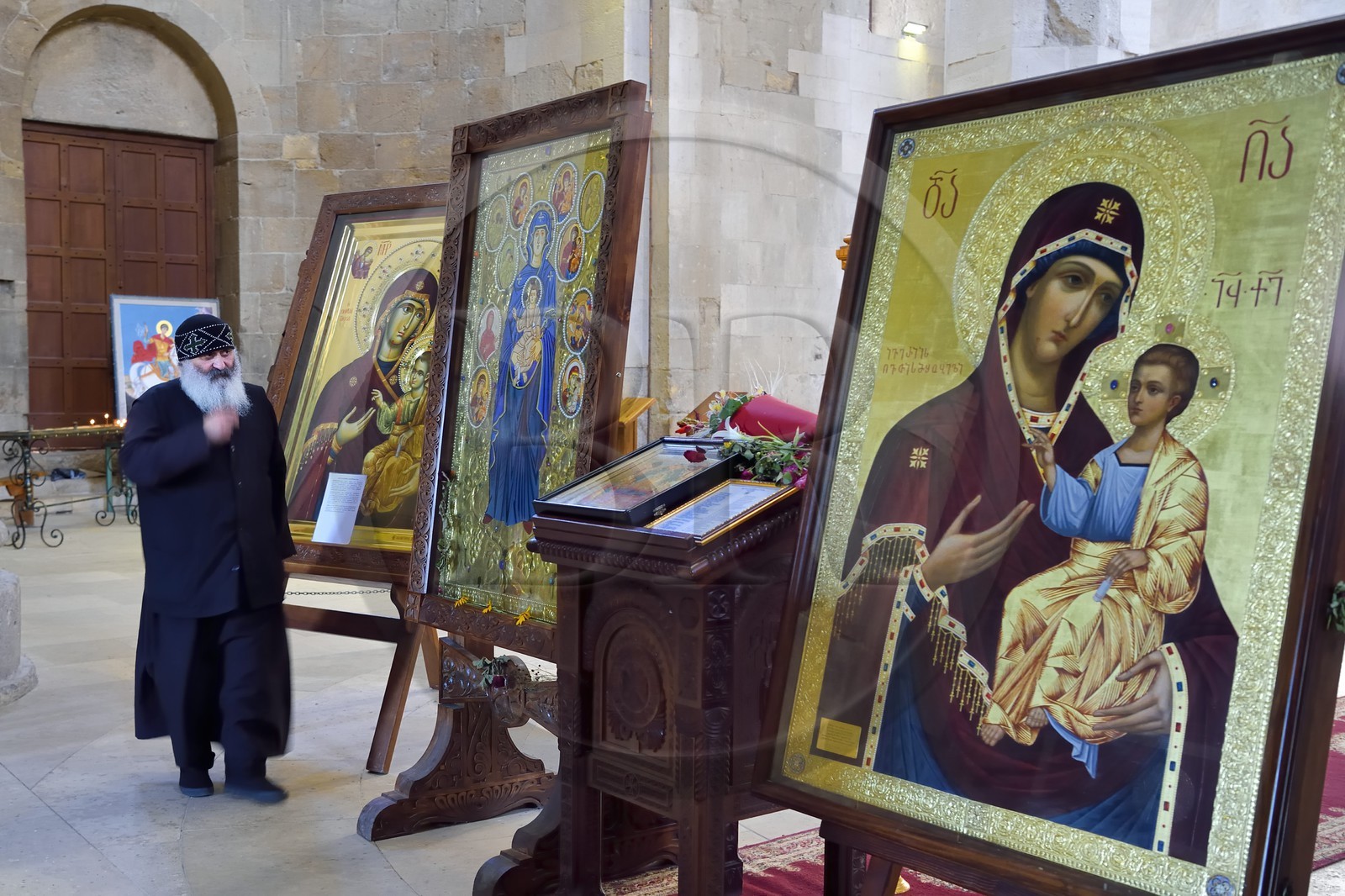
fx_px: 1307
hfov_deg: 54.4
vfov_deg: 37.8
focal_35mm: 35
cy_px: 448
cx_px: 672
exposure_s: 1/25
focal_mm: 35
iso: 1250
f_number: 4.5
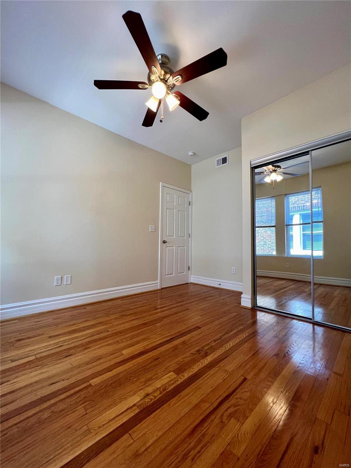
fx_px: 176
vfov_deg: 106.2
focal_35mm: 13
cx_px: 176
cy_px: 234
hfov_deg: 89.9
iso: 160
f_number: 1.8
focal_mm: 1.57
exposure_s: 1/120
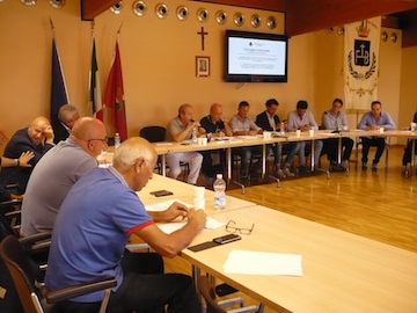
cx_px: 208
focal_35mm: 35
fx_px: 422
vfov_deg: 40.7
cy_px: 156
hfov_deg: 52.6
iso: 400
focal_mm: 5.8
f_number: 2.8
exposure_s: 1/30
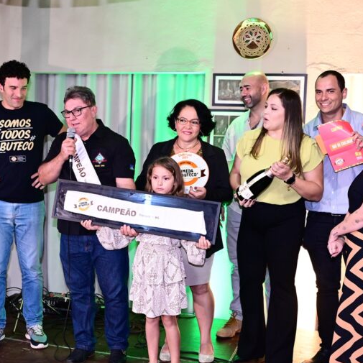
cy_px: 182
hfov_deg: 32.1
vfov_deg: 32.2
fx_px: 629
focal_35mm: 53
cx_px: 148
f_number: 4
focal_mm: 41
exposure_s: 1/100
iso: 5000
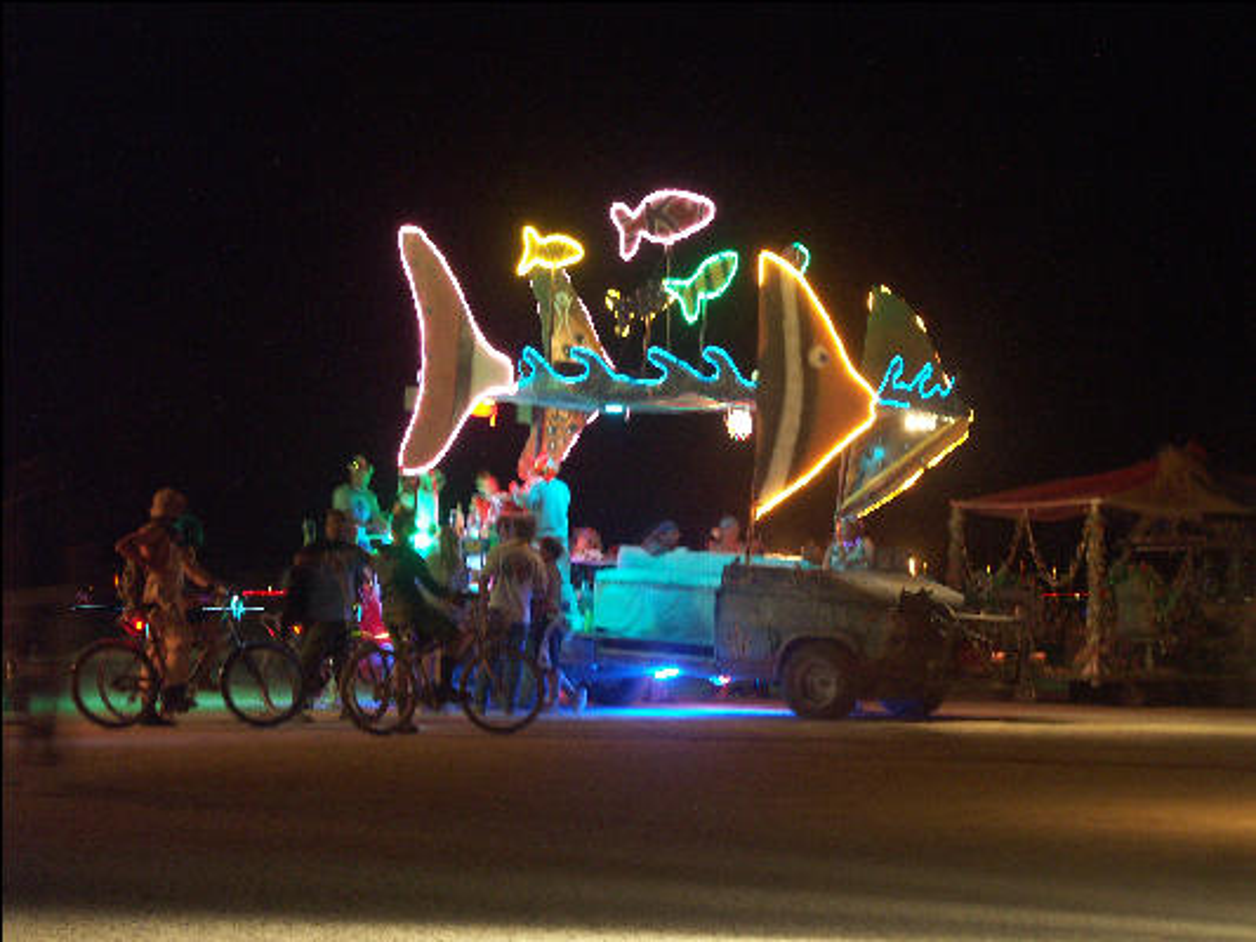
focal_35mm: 96
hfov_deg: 20.4
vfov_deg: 15.4
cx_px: 628
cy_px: 471
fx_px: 3484
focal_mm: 23.75
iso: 200
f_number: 3.5
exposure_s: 1/1.25
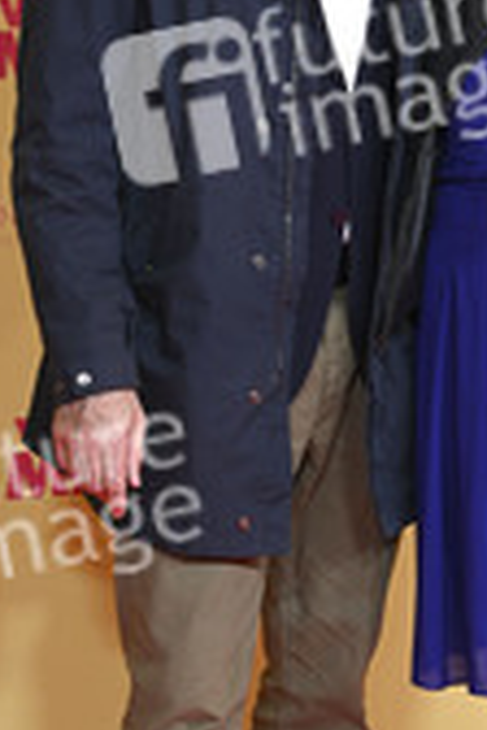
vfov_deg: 12.7
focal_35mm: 162
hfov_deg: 8.4
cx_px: 452
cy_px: 300
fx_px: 3287
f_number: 5.6
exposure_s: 1/160
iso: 400
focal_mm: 68
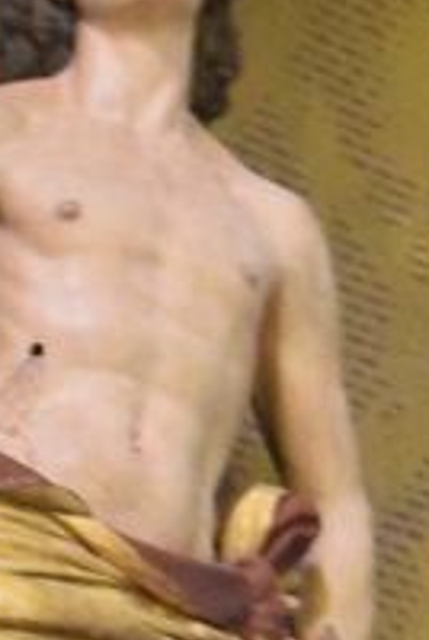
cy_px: 762
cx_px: 197
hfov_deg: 5.3
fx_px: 4667
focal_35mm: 262
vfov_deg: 7.8
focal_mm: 50
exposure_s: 1/8
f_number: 5.6
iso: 12800
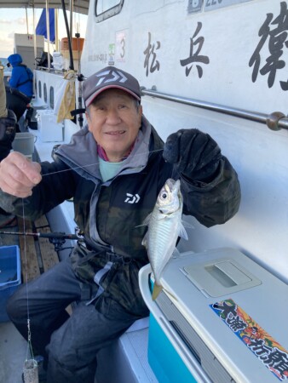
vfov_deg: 63.4
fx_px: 310
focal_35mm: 28
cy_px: 192
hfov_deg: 49.8
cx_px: 144
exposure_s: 1/121
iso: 25
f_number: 1.8
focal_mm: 3.99
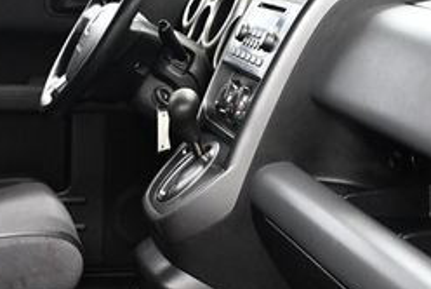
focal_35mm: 93
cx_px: 113
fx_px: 1115
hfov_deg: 21.7
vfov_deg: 14.7
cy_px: 223
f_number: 3.5
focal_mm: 18
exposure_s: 1/100
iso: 3200
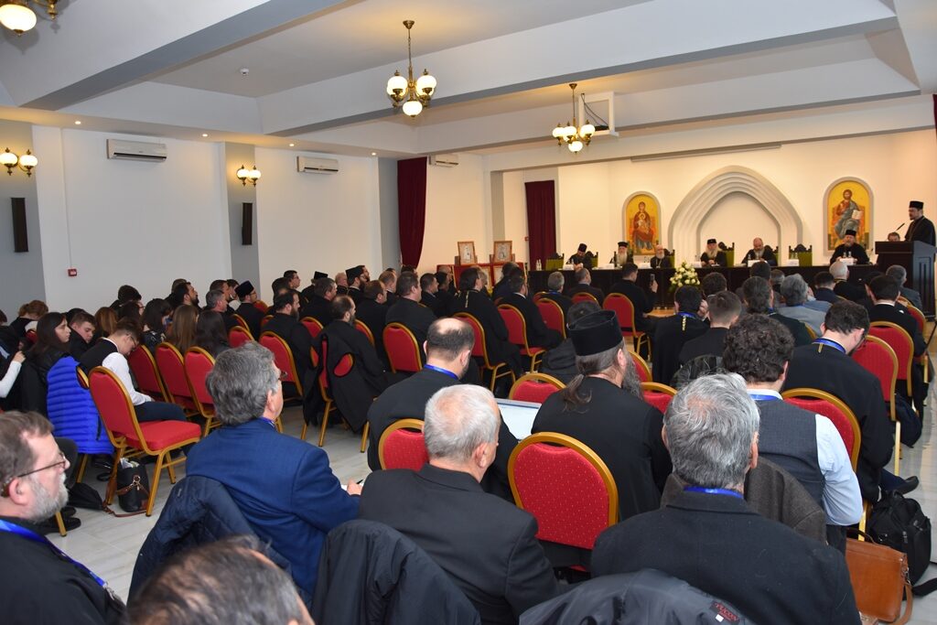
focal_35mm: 27
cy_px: 312
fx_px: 703
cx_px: 468
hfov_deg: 67.4
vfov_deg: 47.9
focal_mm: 18
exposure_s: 1/60
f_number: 4
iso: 450
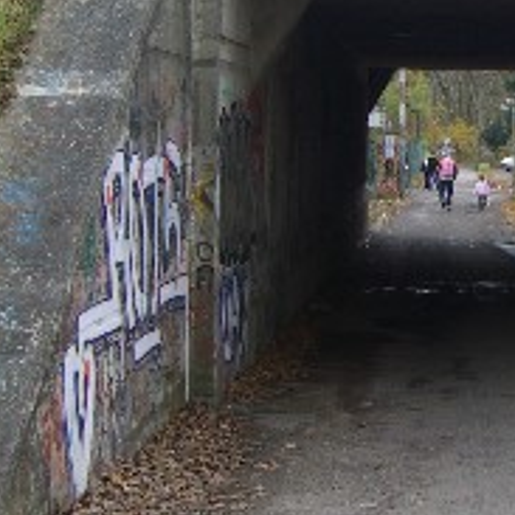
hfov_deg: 15.9
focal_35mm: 107
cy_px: 187
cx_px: 556
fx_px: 1801
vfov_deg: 16.2
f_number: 2.8
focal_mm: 7.9
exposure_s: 1/60
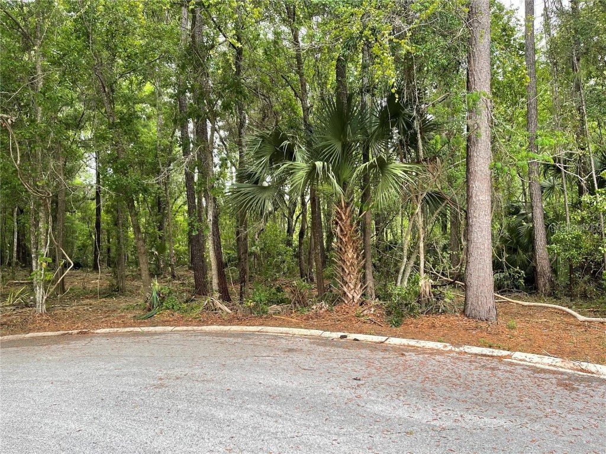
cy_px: 227
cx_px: 303
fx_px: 438
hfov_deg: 69.4
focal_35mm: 25
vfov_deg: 54.9
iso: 32
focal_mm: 5.1
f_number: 1.6
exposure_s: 1/121
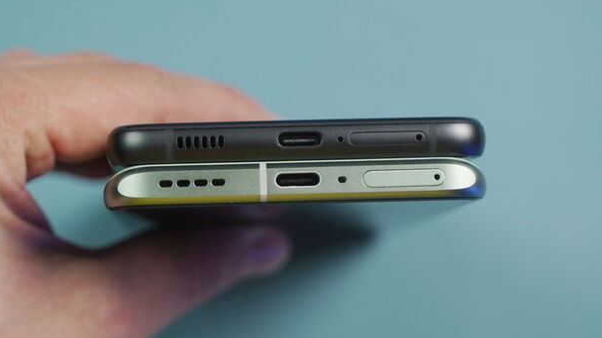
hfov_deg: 28.6
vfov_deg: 16.3
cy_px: 179
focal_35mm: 74
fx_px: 1181
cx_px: 299
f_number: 5.6
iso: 640
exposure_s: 1/160
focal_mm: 70
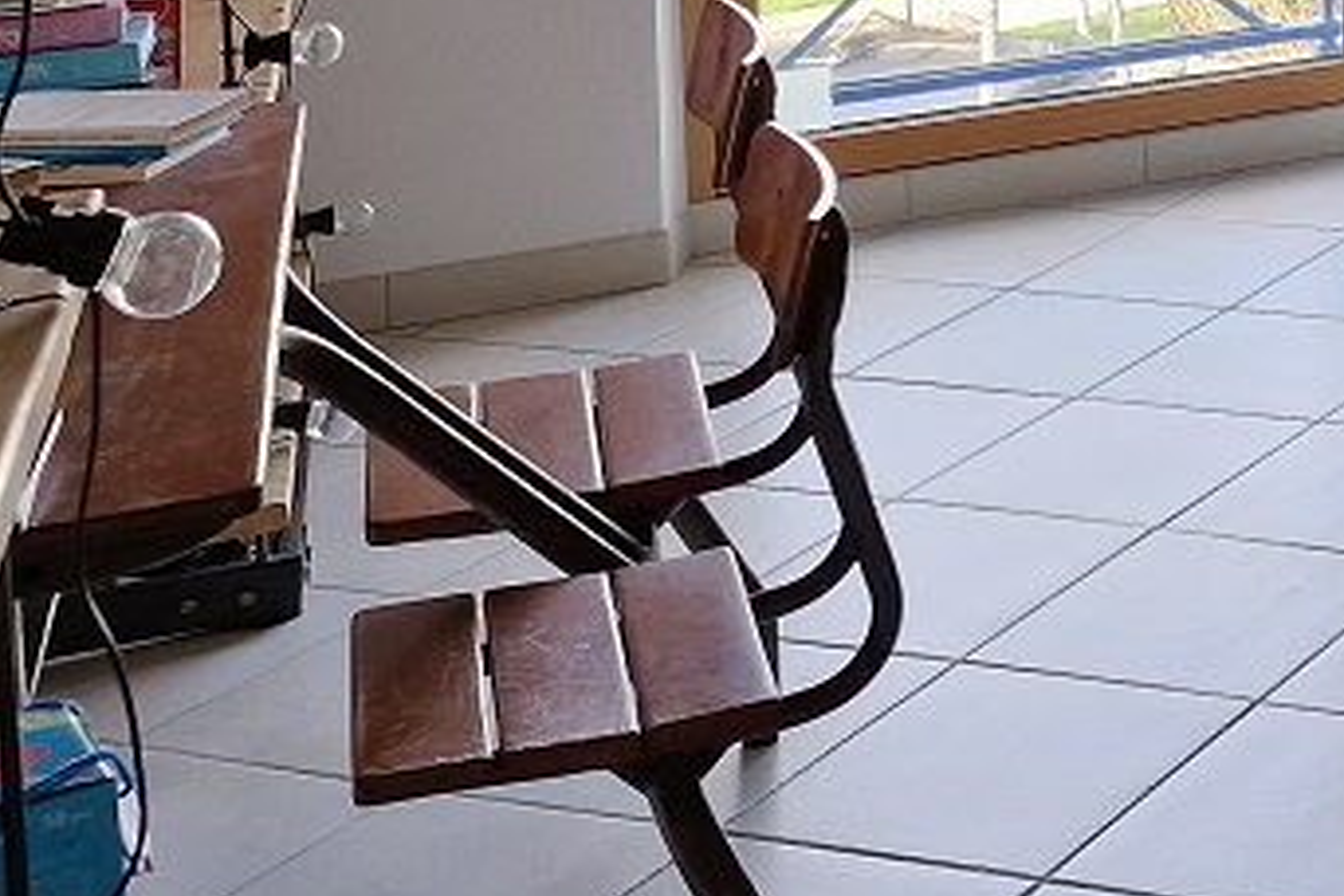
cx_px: 2099
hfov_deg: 20.3
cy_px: -558
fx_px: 3136
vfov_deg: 14.8
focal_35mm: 84
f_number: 1.8
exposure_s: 1/180
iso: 160
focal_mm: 6.4
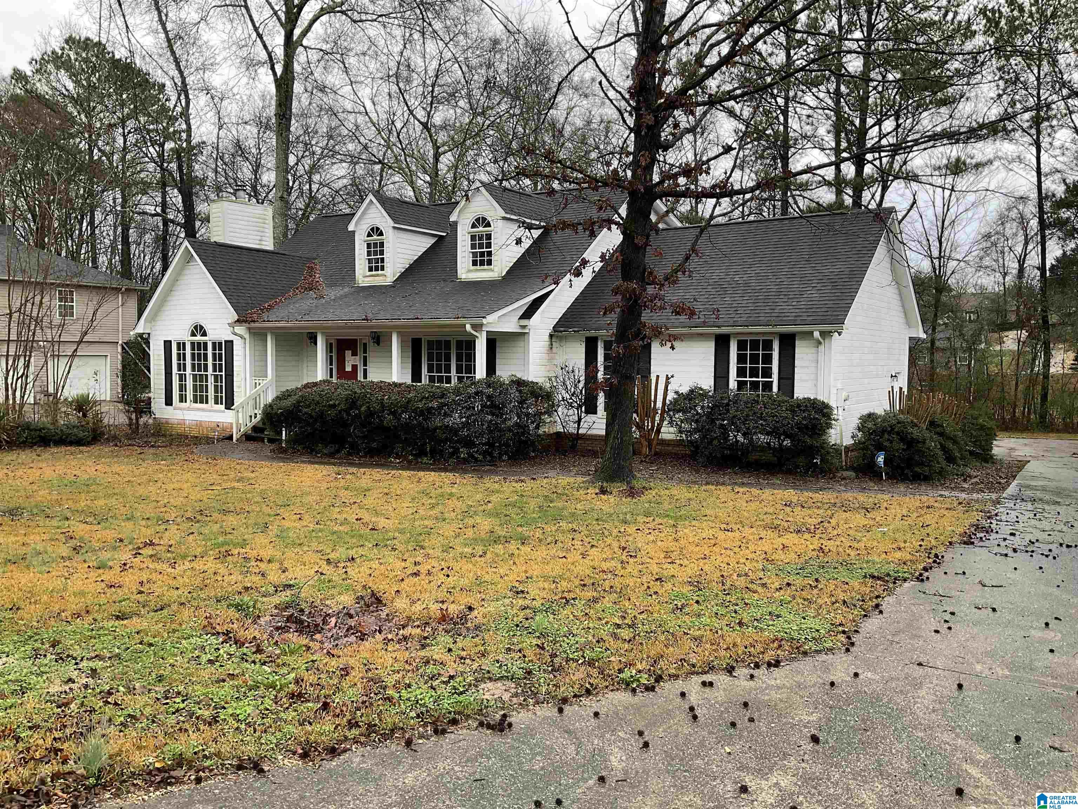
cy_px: 404
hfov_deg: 61.7
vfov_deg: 48.2
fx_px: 903
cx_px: 539
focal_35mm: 29
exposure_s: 1/129
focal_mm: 3
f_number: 1.8
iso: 16
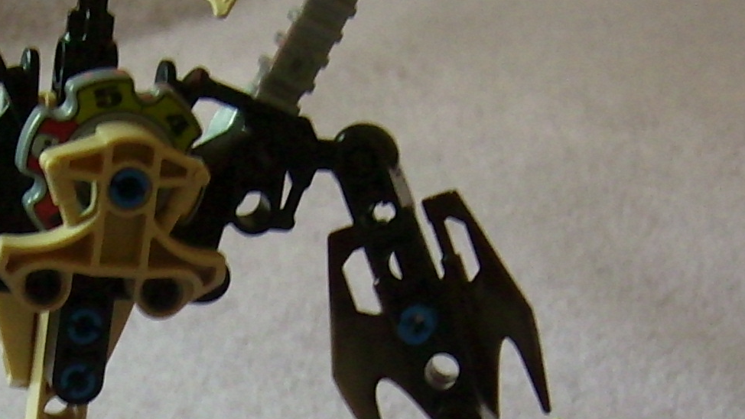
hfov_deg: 19.2
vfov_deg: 10.8
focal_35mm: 110
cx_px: 125
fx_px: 2173
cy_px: 520
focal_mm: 5.99
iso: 50
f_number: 2.8
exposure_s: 1/9
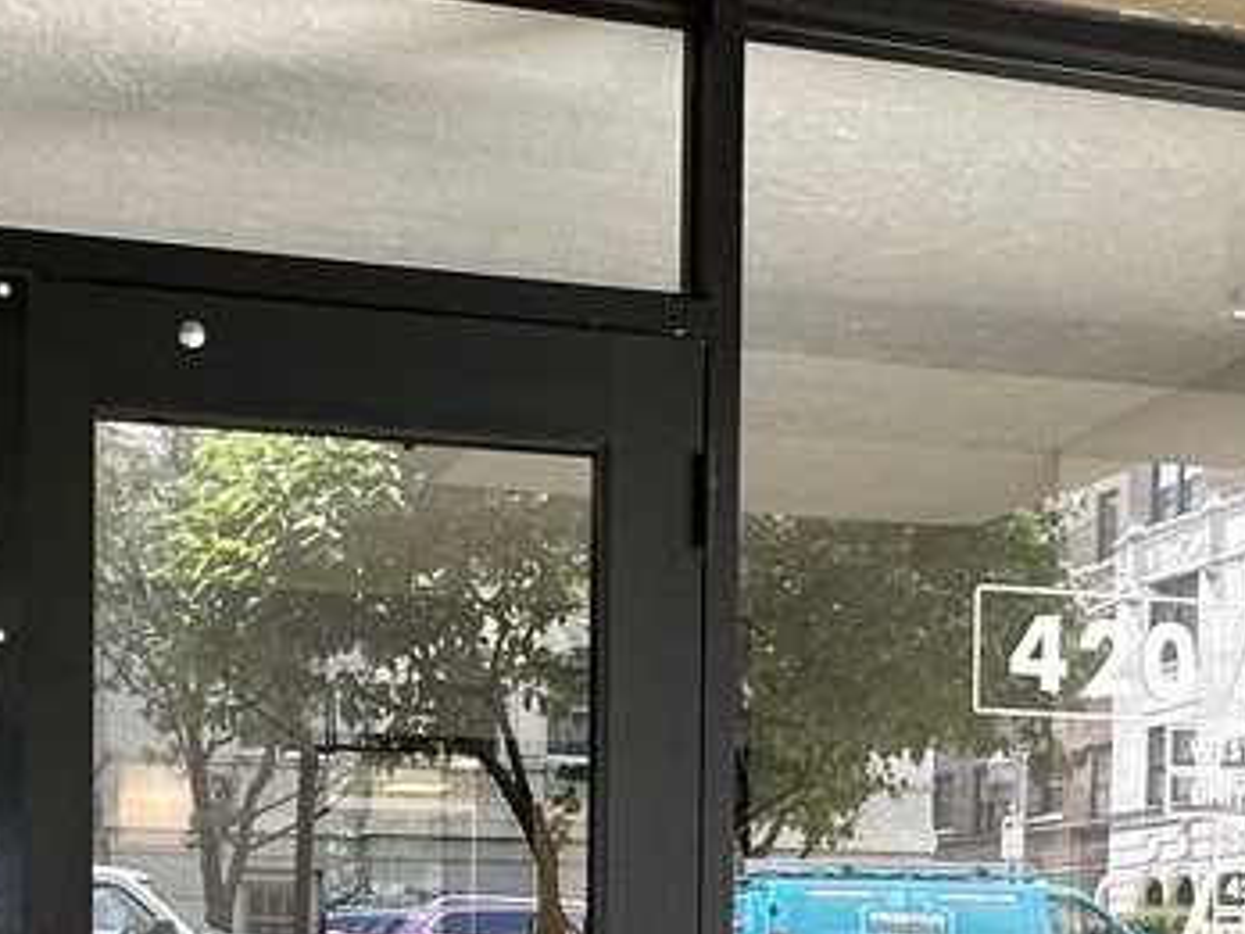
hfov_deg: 33.1
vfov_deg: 23.7
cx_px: 490
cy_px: 1013
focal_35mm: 58
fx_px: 2086
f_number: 2.2
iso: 160
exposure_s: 1/120
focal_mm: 2.22
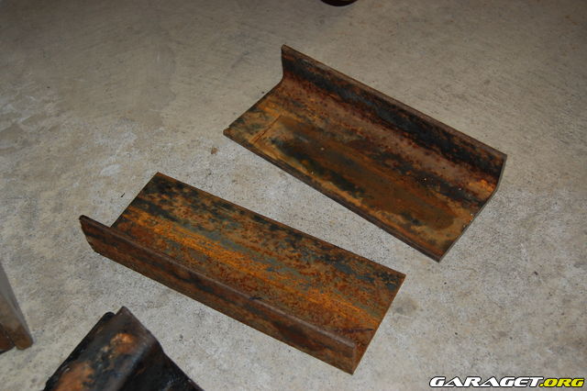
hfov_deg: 46.4
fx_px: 684
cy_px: 196
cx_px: 294
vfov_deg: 31.9
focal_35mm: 42
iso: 400
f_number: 4.2
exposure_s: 1/60
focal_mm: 28
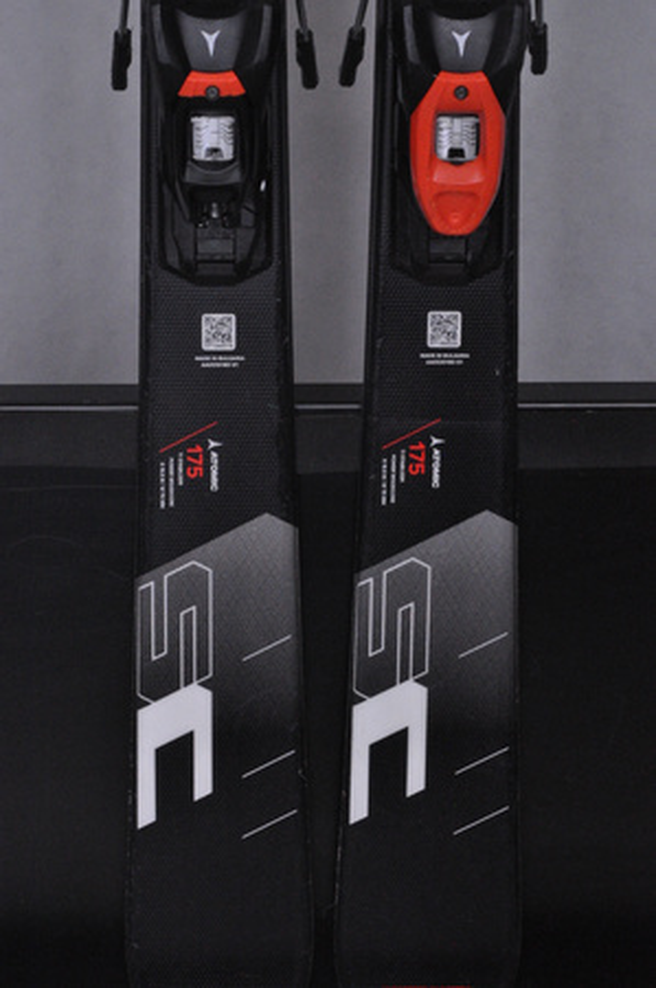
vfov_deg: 18.2
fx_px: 3082
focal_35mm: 112
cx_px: 328
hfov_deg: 12.2
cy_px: 494
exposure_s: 1/125
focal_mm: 75
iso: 3200
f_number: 9.5
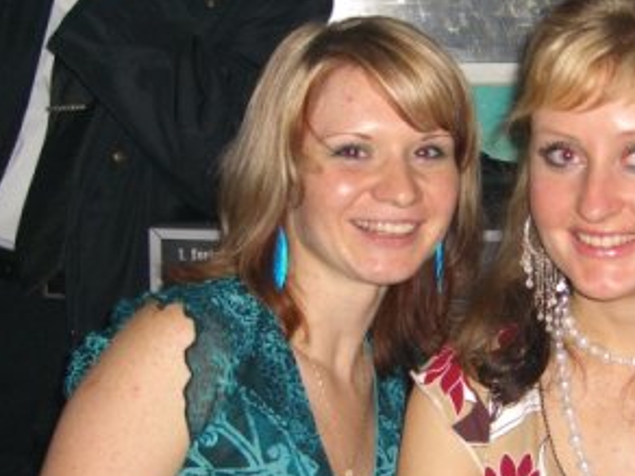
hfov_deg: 24.9
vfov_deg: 18.9
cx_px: 439
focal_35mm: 78
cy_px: 298
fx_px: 1431
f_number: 2.8
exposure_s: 1/60
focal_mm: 7.9
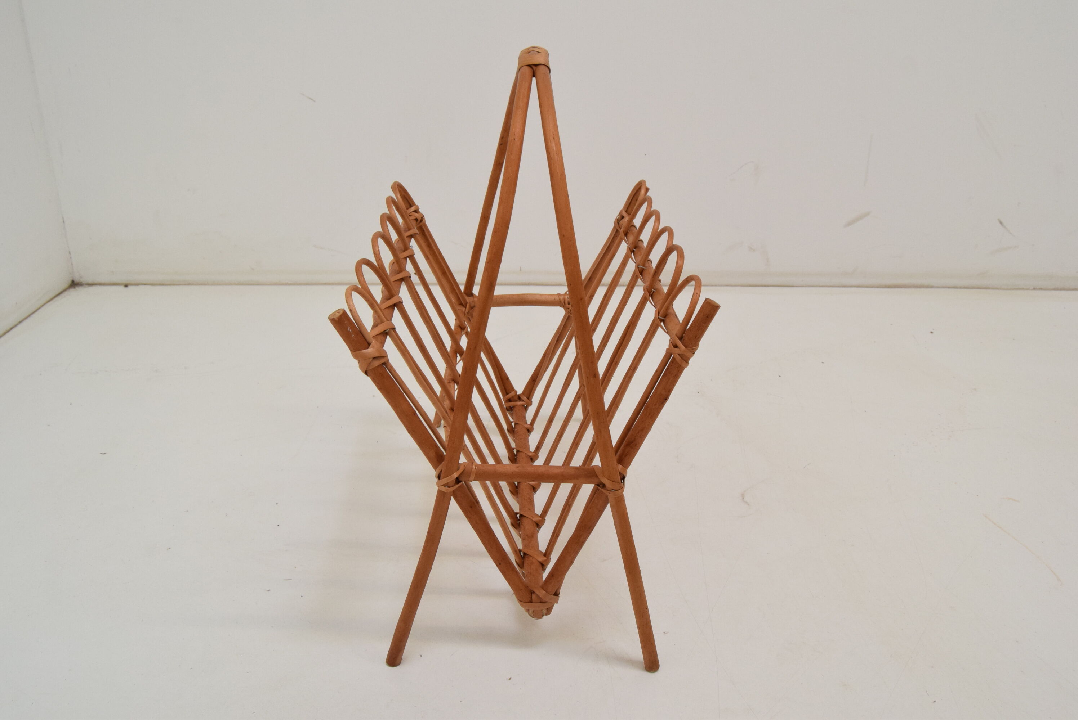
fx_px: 899
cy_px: 360
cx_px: 539
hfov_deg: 61.9
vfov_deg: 43.7
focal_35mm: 30
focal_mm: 20
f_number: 8
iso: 1600
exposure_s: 1/250
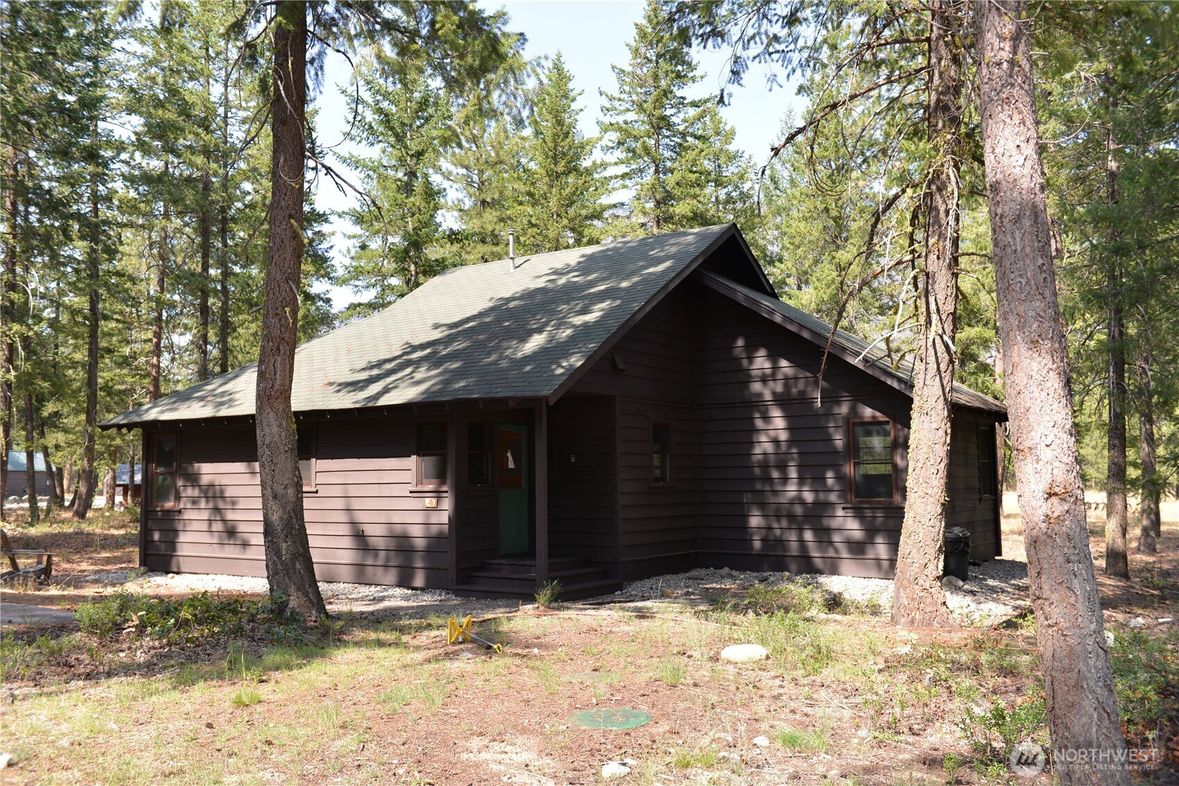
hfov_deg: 58.7
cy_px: 393
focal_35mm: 32
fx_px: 1048
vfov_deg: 41.1
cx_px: 590
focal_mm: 32
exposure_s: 1/200
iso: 100
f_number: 4.5
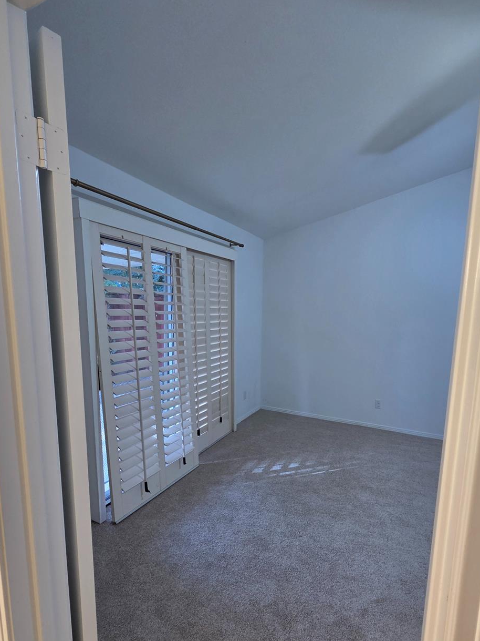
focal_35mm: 16
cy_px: 359
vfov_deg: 94.1
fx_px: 296
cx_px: 260
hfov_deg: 77.9
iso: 125
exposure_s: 1/60
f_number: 2.2
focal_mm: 2.2
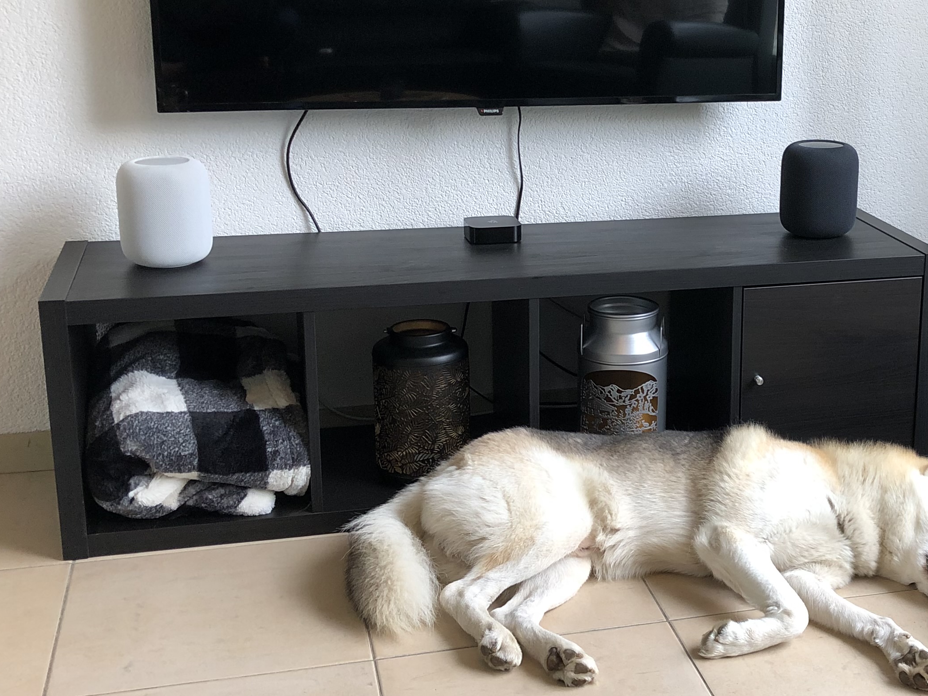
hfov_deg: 34.9
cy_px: 301
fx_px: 1448
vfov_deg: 27.0
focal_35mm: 54
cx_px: 684
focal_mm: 3.99
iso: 32
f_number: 1.8
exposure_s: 1/33
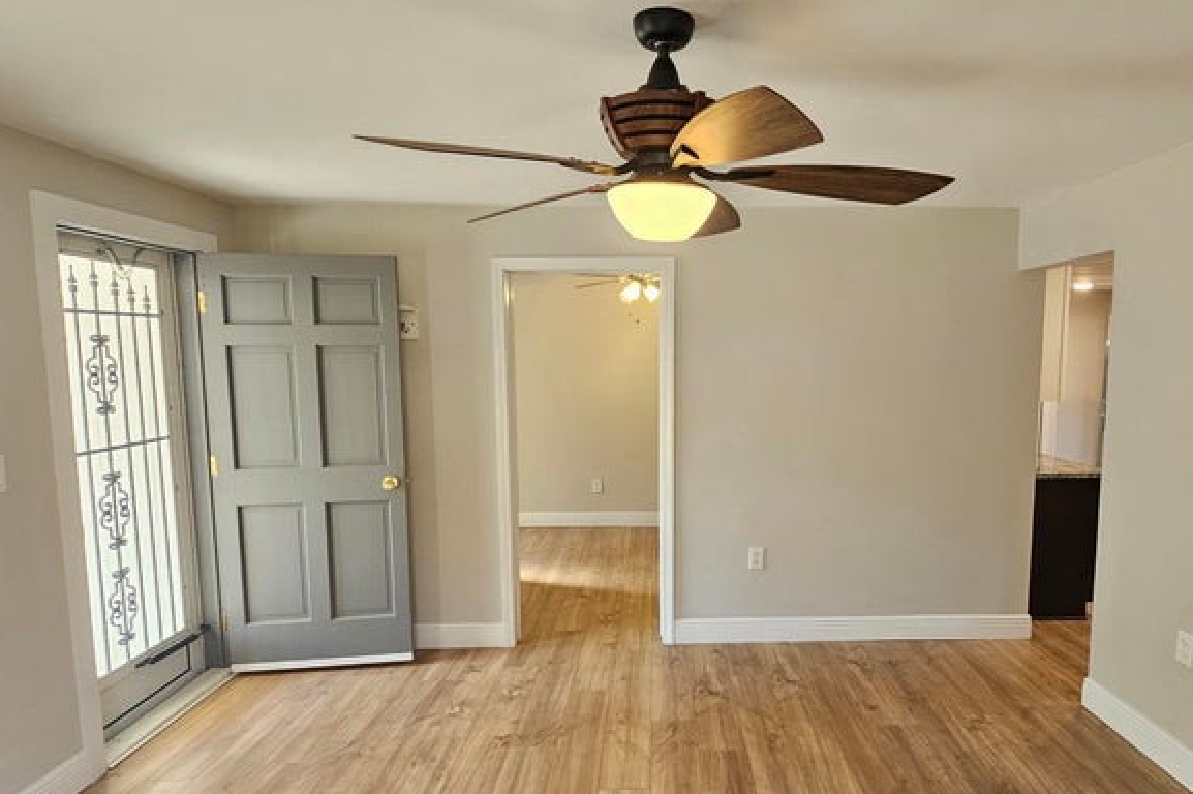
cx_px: 687
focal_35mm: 20
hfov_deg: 83.4
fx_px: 662
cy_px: 416
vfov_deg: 61.8
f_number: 2.2
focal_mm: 2.2
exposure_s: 1/60
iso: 125
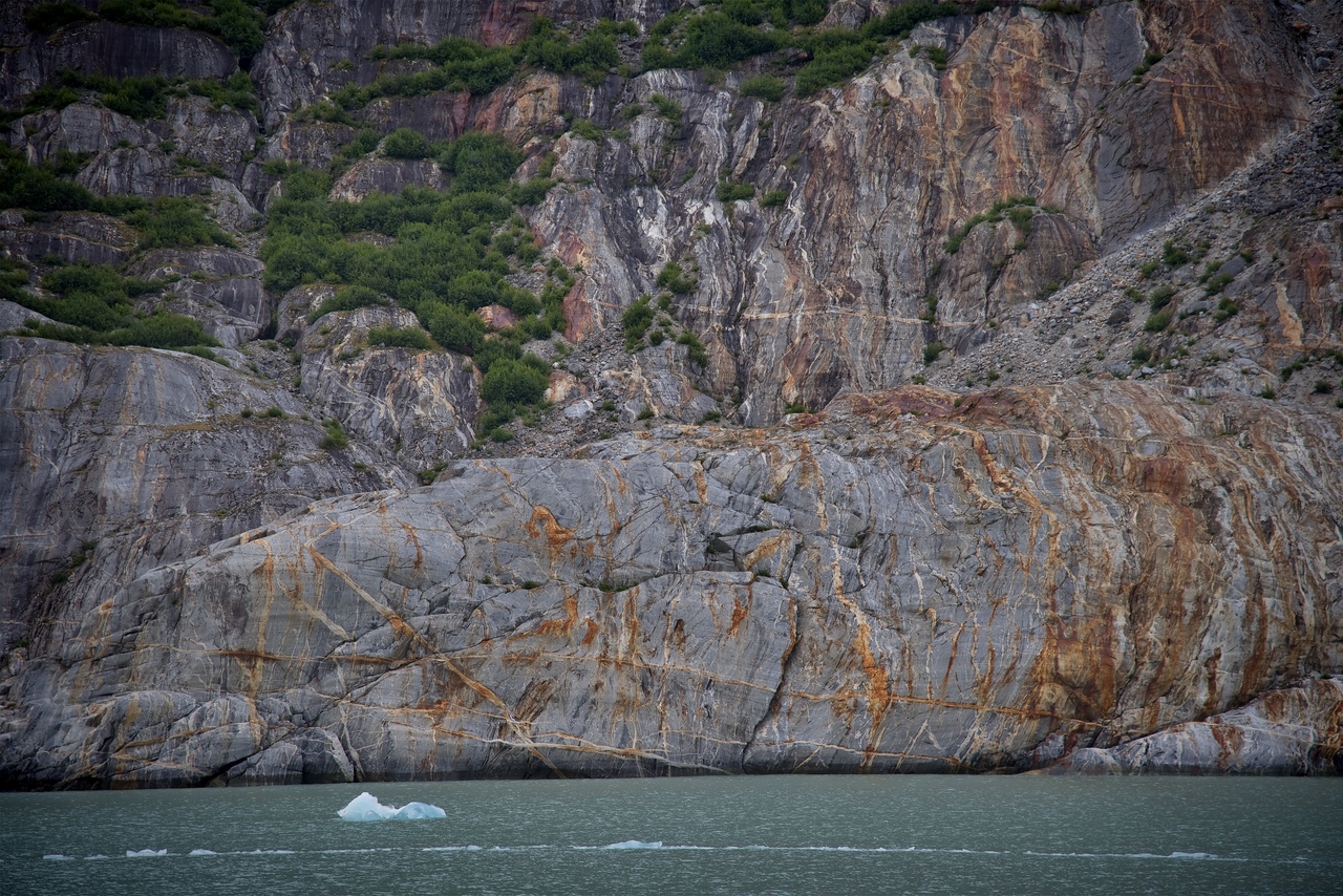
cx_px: 672
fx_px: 4477
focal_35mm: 120
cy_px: 448
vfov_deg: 11.4
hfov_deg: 17.1
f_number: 4
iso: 110
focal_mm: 120
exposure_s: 1/250
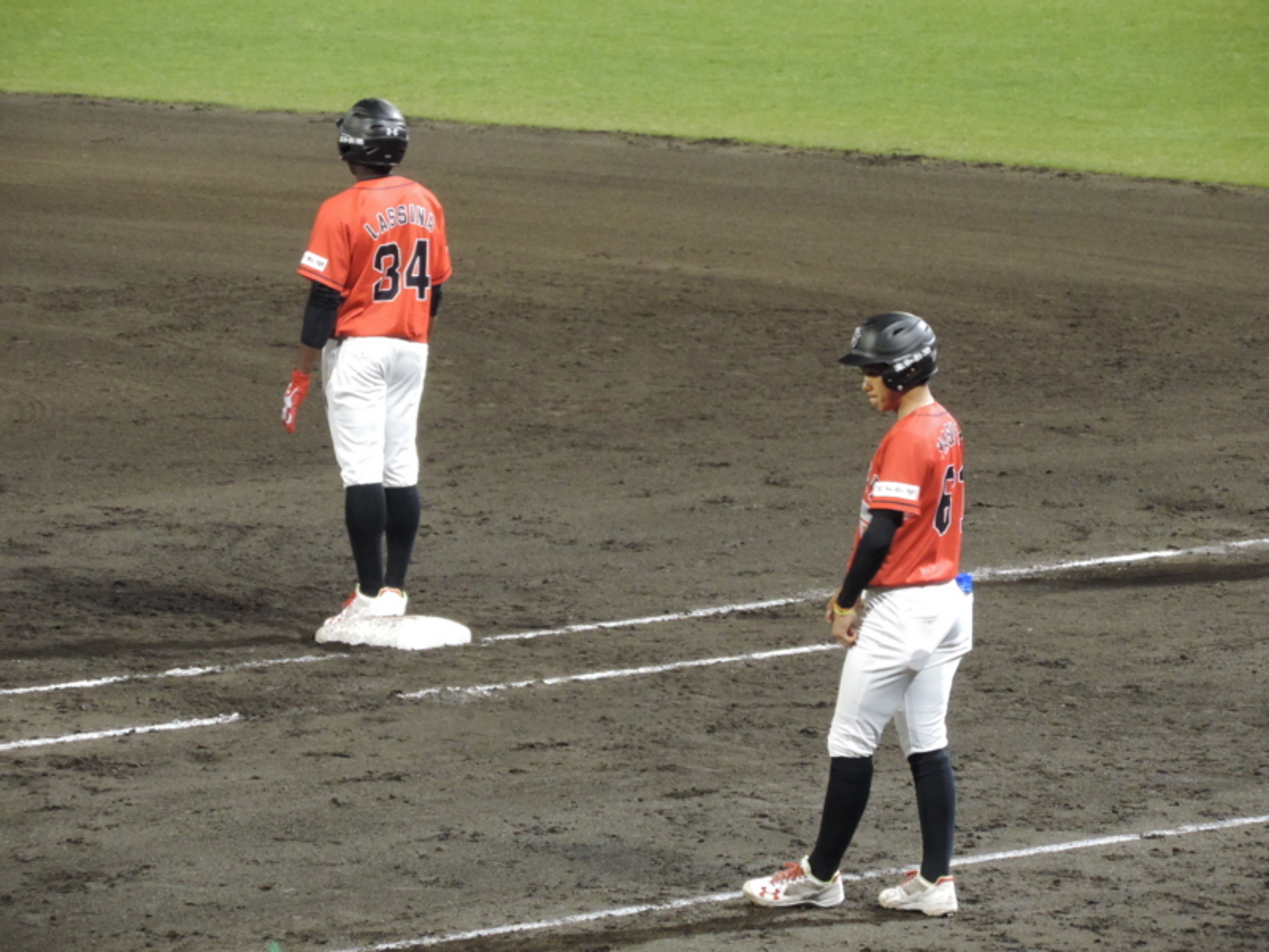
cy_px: 476
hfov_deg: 5.0
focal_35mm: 400
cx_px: 634
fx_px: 14664
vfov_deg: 3.7
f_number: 4.8
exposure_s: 1/30
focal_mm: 71.3
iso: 800
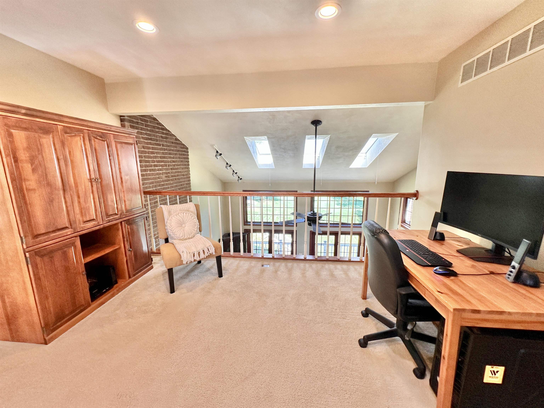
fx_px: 220
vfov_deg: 85.7
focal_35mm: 14
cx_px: 272
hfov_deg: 102.1
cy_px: 204
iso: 160
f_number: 2.2
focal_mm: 2.22
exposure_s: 1/120
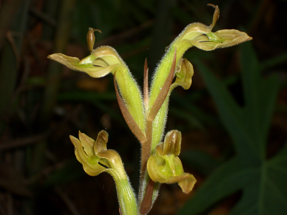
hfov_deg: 18.7
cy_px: 108
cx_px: 144
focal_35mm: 105
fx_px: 871
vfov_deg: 14.1
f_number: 4.8
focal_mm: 17.4
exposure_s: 1/60
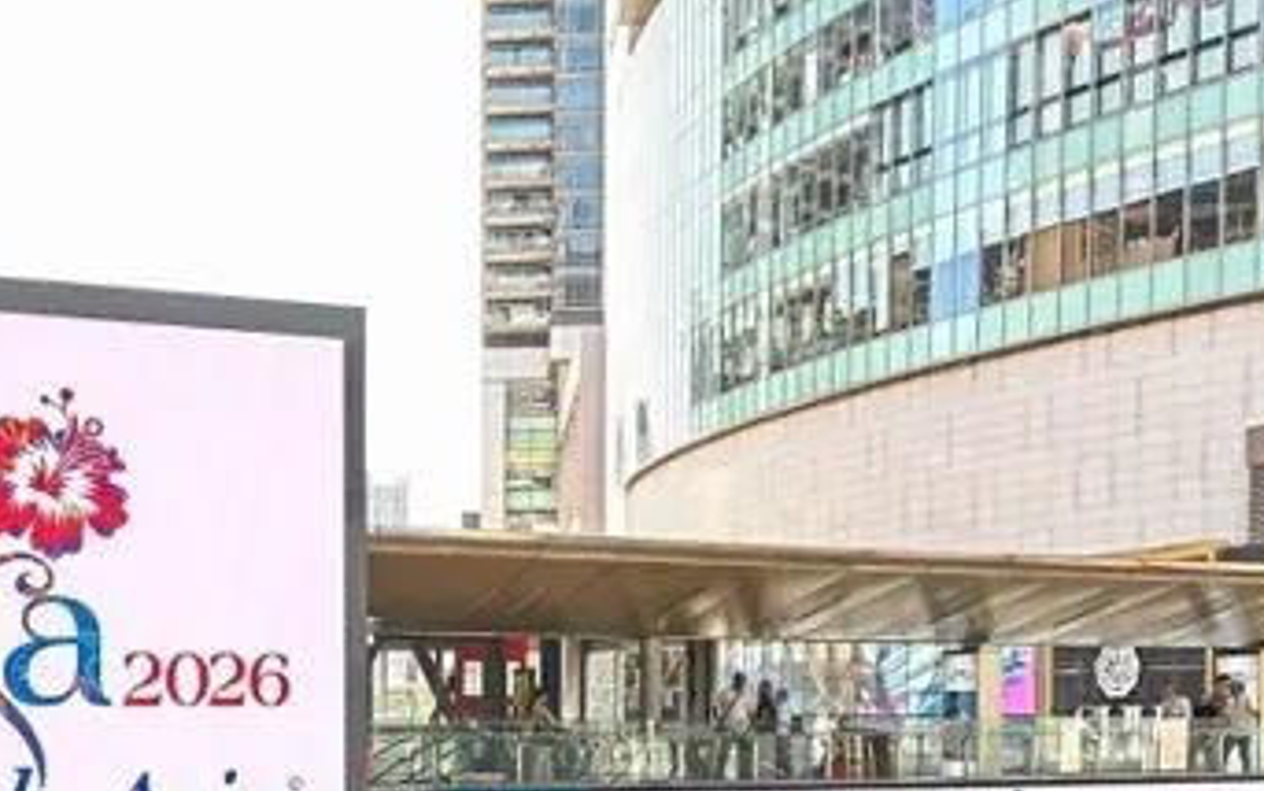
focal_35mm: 50
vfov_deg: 24.6
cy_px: 798
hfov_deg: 39.2
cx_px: 307
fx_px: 1723
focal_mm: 24
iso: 200
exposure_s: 1/60
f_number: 8
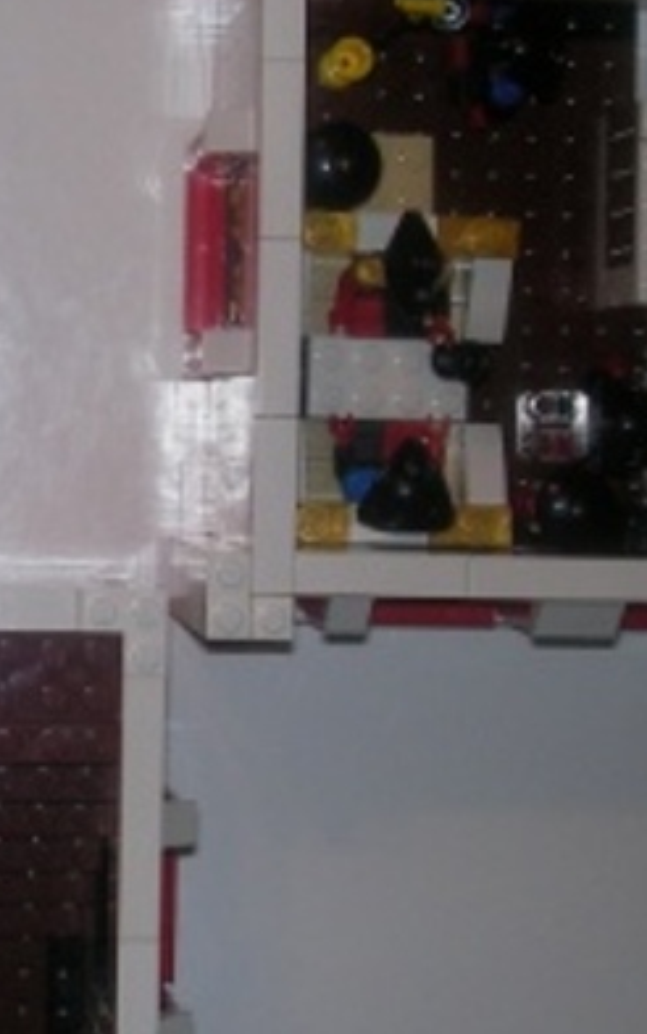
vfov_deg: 25.2
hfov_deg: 15.5
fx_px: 2311
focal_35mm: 82
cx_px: -55
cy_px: 566
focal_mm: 6.3
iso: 100
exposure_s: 1/30
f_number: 3.3
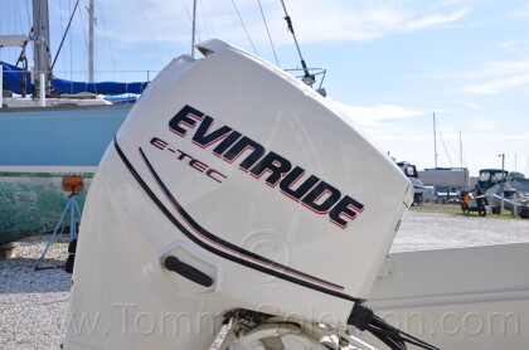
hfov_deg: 51.4
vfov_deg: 35.3
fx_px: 550
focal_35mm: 38
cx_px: 264
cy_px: 175
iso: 200
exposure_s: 1/400
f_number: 10
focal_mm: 25
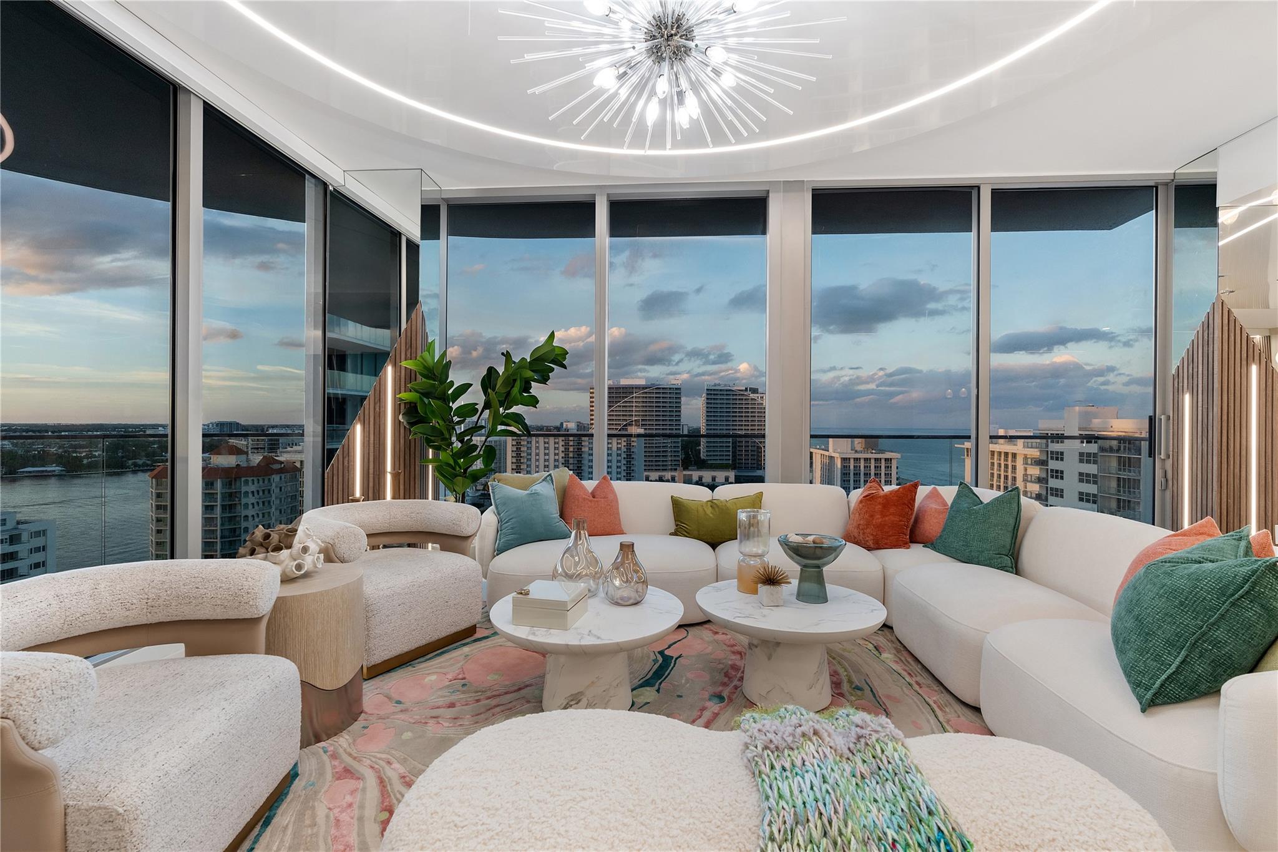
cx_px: 639
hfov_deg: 96.7
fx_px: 568
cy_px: 426
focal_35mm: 16
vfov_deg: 73.7
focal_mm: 16
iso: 640
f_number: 8
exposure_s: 1/40
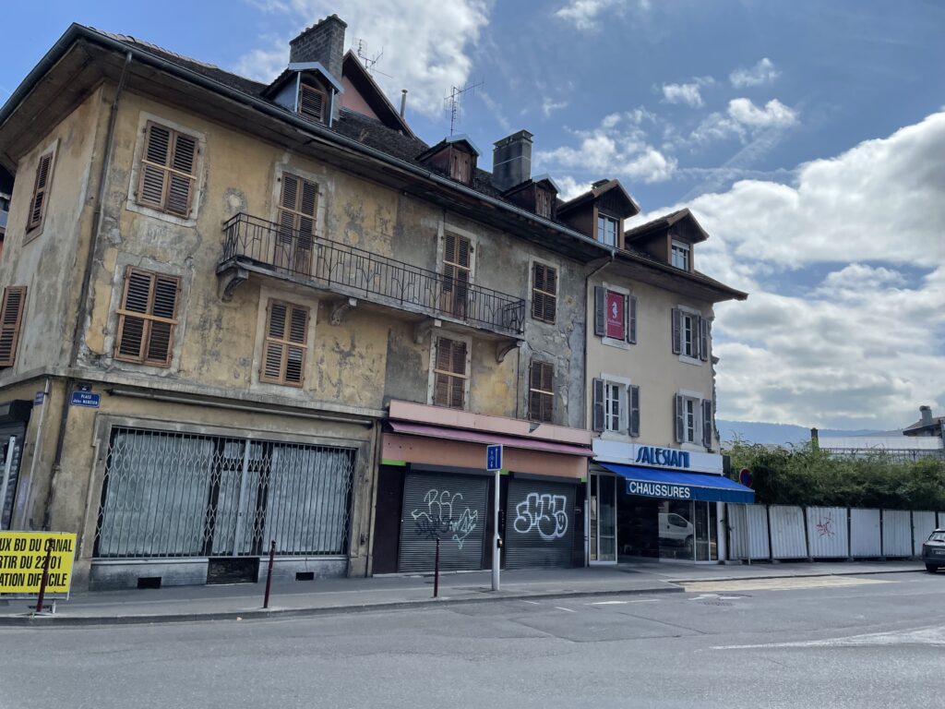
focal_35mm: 26
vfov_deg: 53.1
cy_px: 354
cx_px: 472
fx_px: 710
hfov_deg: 67.3
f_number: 1.6
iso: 32
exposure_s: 1/2817
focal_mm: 4.2
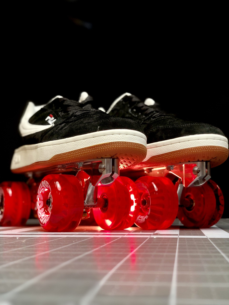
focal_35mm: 52
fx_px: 459
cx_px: 114
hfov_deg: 28.0
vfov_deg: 36.8
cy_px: 152
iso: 40
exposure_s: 1/50
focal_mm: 6
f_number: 2.4
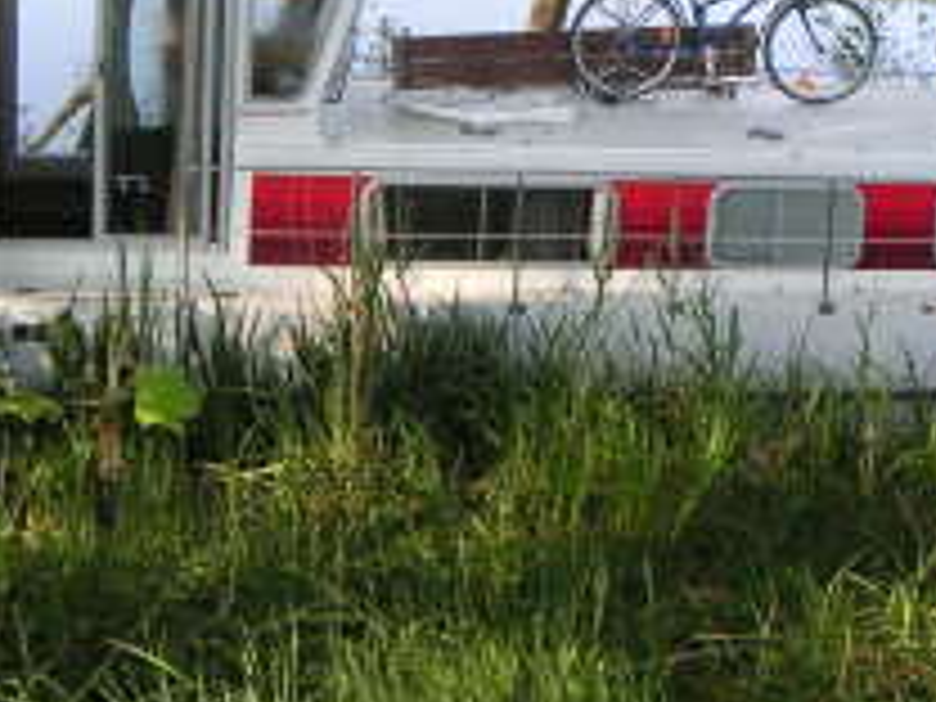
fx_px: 1920
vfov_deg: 20.5
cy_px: 162
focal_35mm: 71
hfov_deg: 27.4
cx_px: 387
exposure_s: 1/180
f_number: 2.8
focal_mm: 5.7
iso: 50
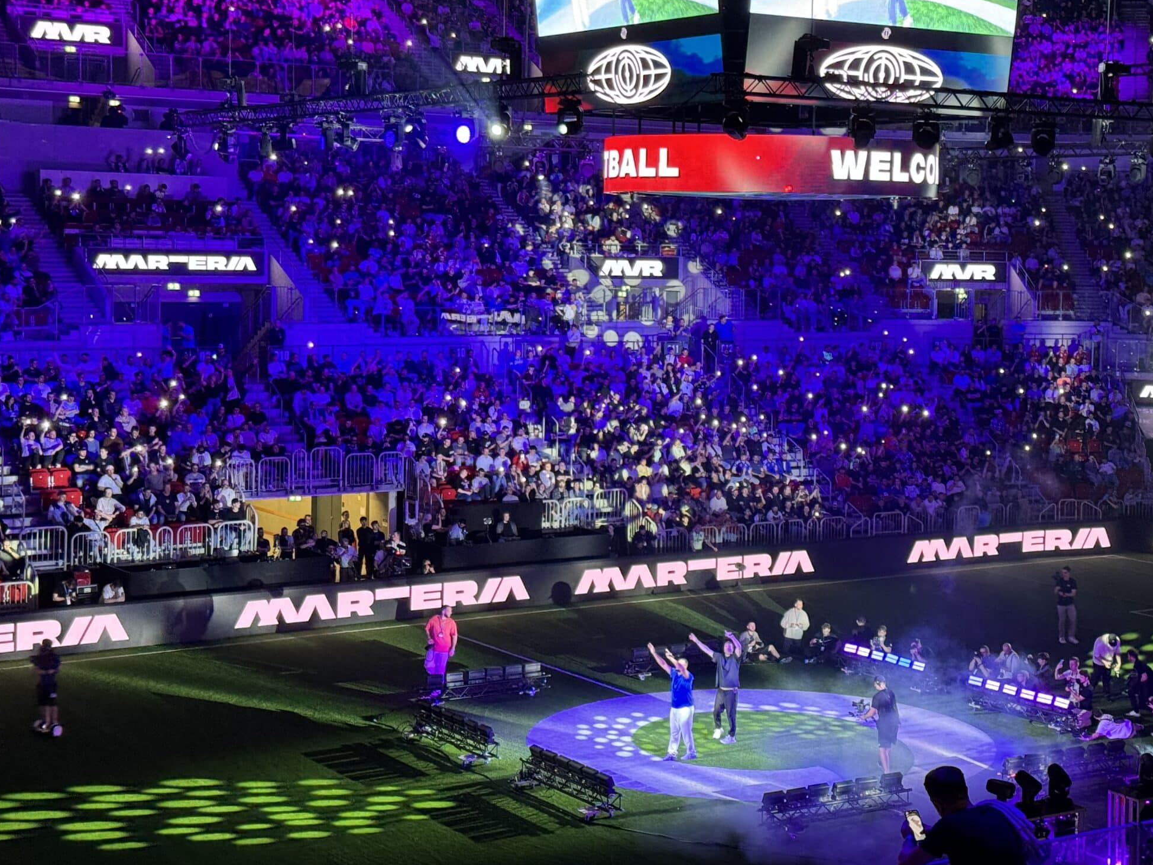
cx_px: 715
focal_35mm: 63
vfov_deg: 23.3
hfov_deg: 30.6
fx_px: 2099
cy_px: 345
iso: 250
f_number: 1.78
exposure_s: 1/50
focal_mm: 6.76
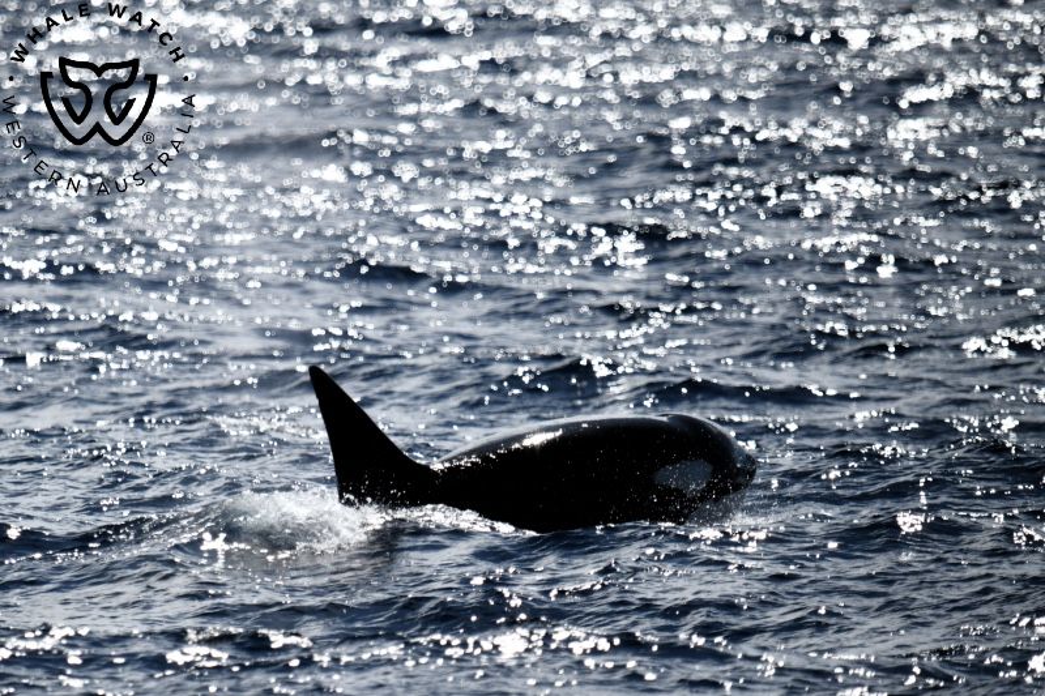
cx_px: 522
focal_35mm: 500
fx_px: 14510
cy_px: 348
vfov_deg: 2.7
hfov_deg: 4.1
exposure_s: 1/8000
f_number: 6.3
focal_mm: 500
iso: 450
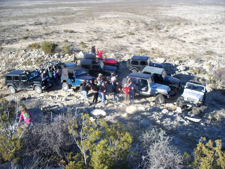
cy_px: 84
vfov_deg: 39.7
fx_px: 234
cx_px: 112
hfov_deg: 51.4
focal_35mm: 36
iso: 64
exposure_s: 1/500
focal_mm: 7.5
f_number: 2.8
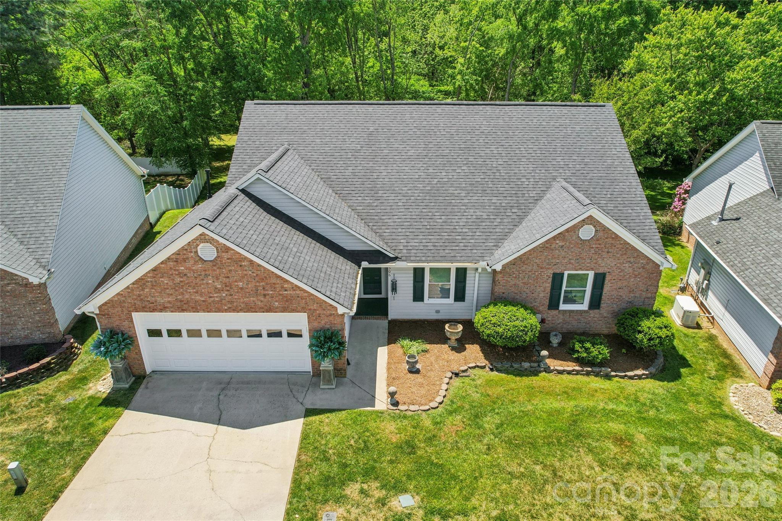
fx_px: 478
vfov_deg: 57.2
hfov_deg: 78.6
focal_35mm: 22
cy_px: 260
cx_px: 391
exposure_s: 1/200
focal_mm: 8.4
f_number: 2.8
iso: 140
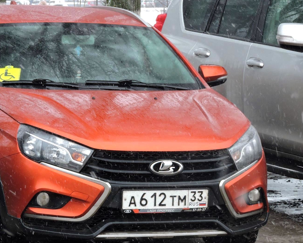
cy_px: 105
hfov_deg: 15.1
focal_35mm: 127
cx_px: 99
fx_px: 1139
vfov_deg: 12.1
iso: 160
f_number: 4.5
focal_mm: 15.2
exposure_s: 1/60
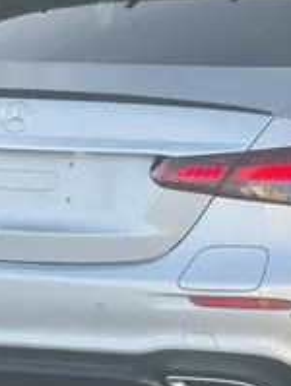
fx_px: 2581
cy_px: 54
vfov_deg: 8.5
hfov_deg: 6.4
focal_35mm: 231
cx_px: 206
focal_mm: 7.5
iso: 25
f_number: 2.2
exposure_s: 1/121
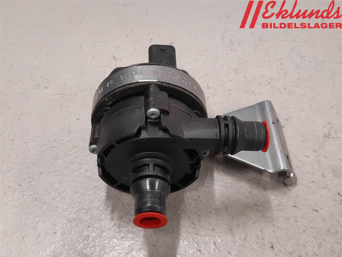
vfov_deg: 53.1
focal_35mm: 26
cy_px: 128
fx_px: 257
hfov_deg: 67.3
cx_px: 171
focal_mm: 3.93
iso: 160
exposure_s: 1/50
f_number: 1.7
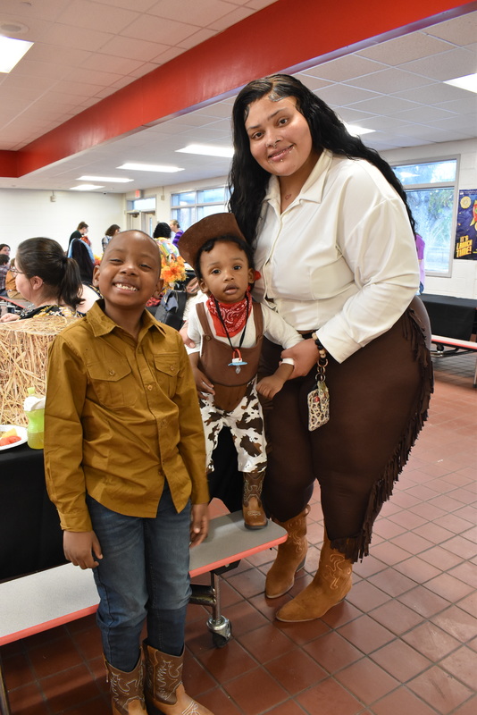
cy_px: 358
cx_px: 238
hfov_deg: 48.0
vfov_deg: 67.4
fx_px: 536
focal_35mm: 27
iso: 2000
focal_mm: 18
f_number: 7.1
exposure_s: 1/30
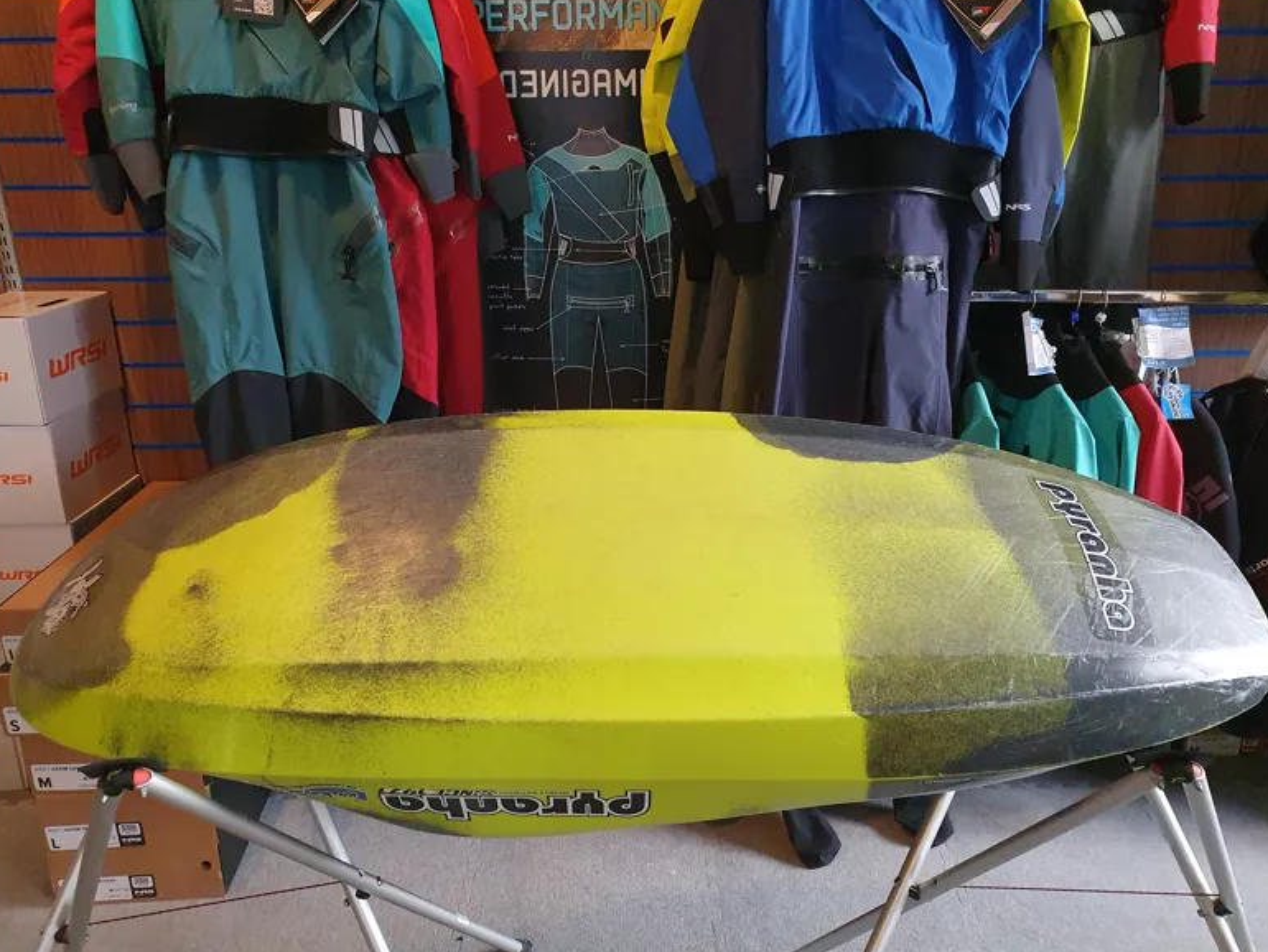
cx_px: 644
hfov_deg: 65.3
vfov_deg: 51.4
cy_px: 474
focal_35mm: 27
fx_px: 989
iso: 640
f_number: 2.4
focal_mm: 4.32
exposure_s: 1/50
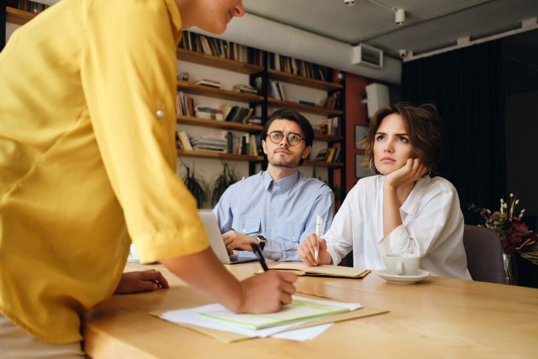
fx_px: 523
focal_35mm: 35
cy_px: 180
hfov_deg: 54.4
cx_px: 269
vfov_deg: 37.9
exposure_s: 1/250
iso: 640
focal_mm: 23
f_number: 2
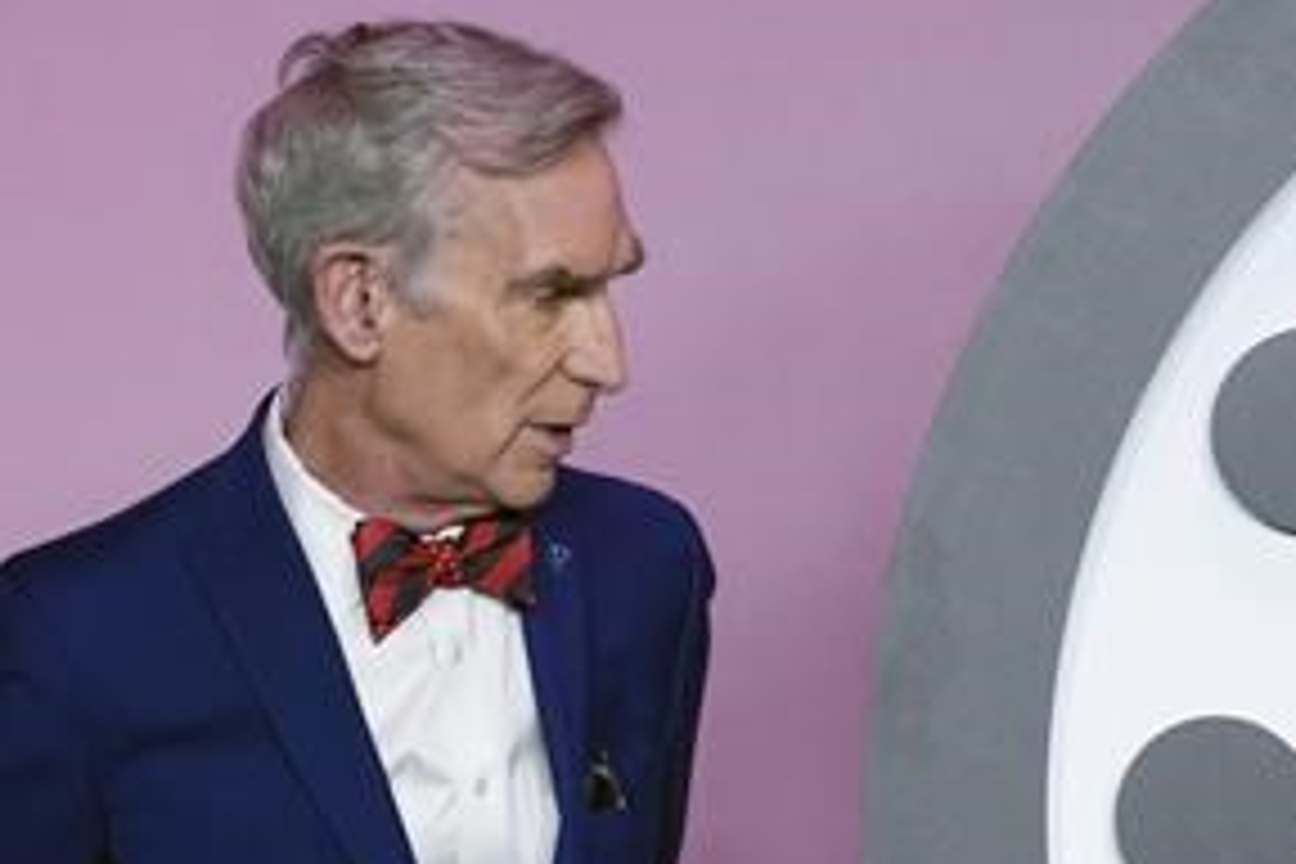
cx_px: 1242
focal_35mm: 158
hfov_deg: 12.9
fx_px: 5688
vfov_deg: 8.7
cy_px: 601
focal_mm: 70
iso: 1600
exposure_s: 1/160
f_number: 3.5
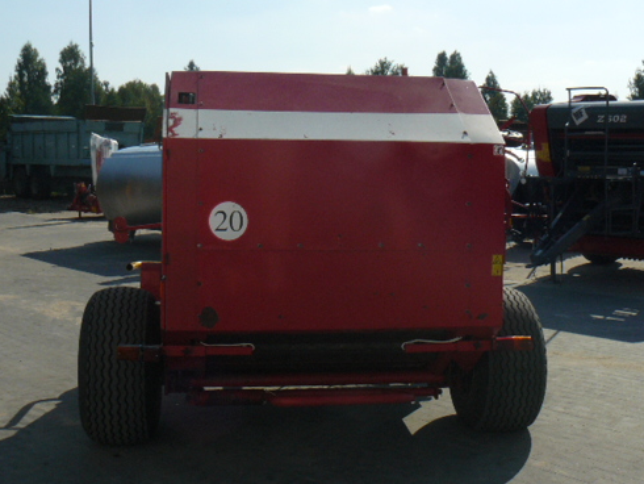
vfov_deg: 30.8
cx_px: 331
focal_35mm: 47
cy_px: 201
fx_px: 875
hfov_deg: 40.4
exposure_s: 1/400
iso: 100
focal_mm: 6
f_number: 7.1
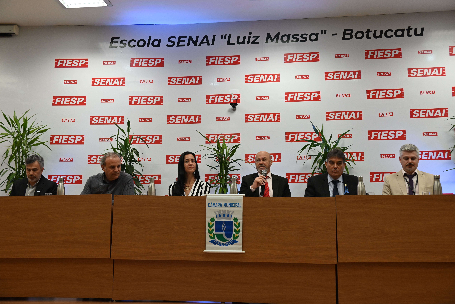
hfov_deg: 50.7
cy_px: 152
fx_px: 480
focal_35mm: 38
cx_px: 228
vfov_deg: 35.1
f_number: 5
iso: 1250
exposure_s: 1/125
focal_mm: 38
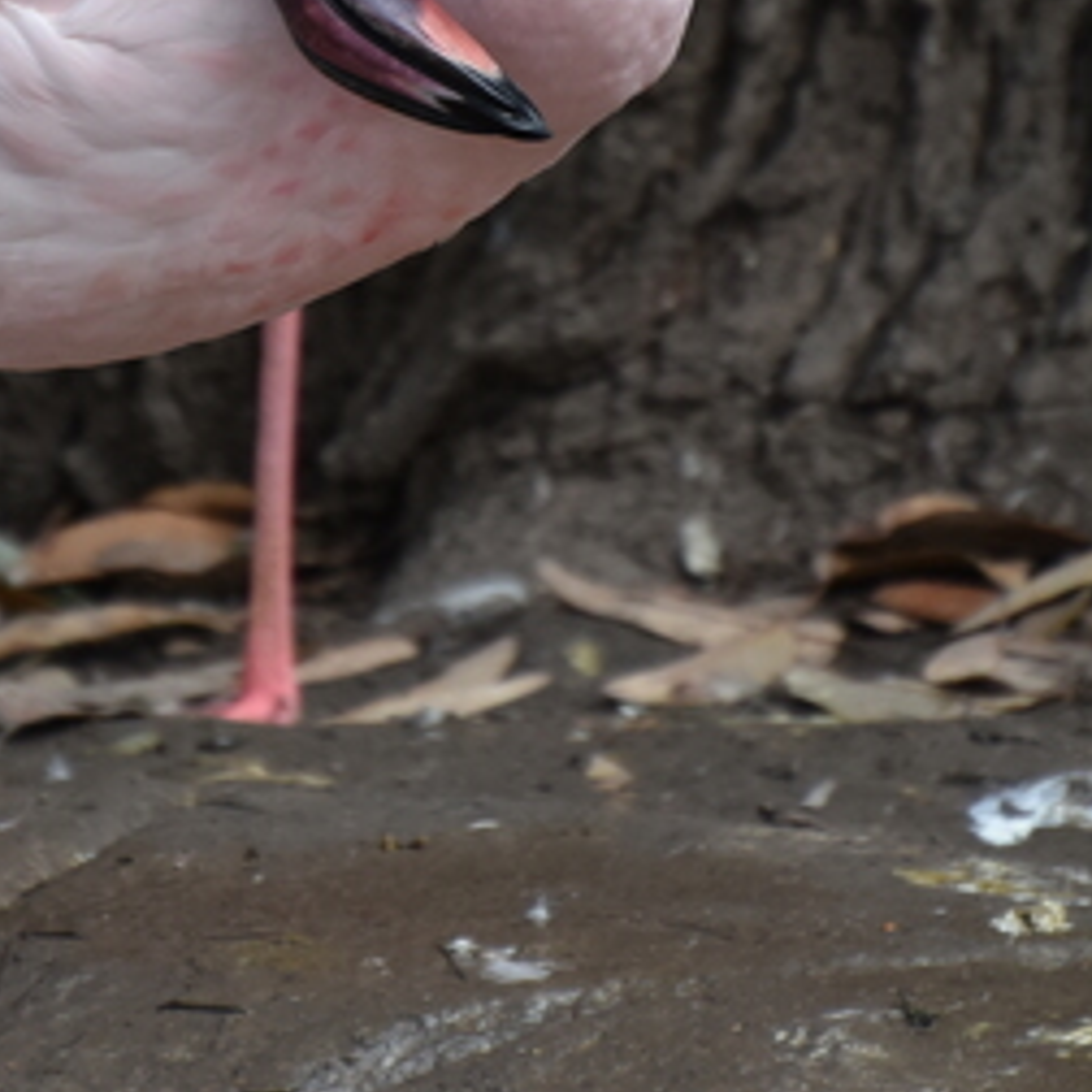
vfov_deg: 1.4
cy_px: 160
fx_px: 46290
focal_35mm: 1297
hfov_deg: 1.4
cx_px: 373
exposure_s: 1/640
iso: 500
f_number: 5.6
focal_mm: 300
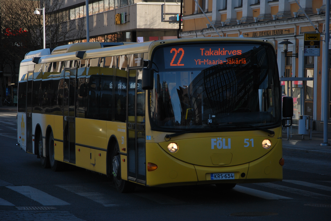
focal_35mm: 135
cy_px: 110
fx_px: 1243
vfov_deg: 10.2
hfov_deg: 15.2
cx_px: 166
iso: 200
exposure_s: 1/640
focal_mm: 90
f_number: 6.3
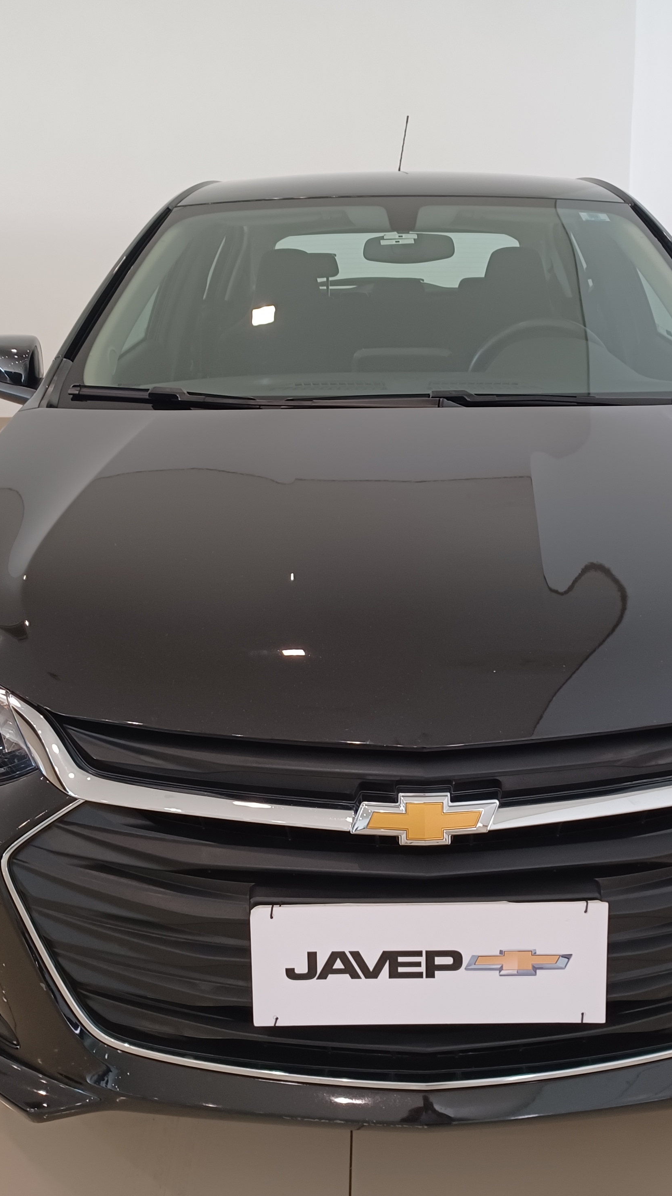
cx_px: 414
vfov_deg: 54.0
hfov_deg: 31.9
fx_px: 1172
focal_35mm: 37
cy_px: 591
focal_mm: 4.6
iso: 200
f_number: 1.8
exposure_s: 1/60
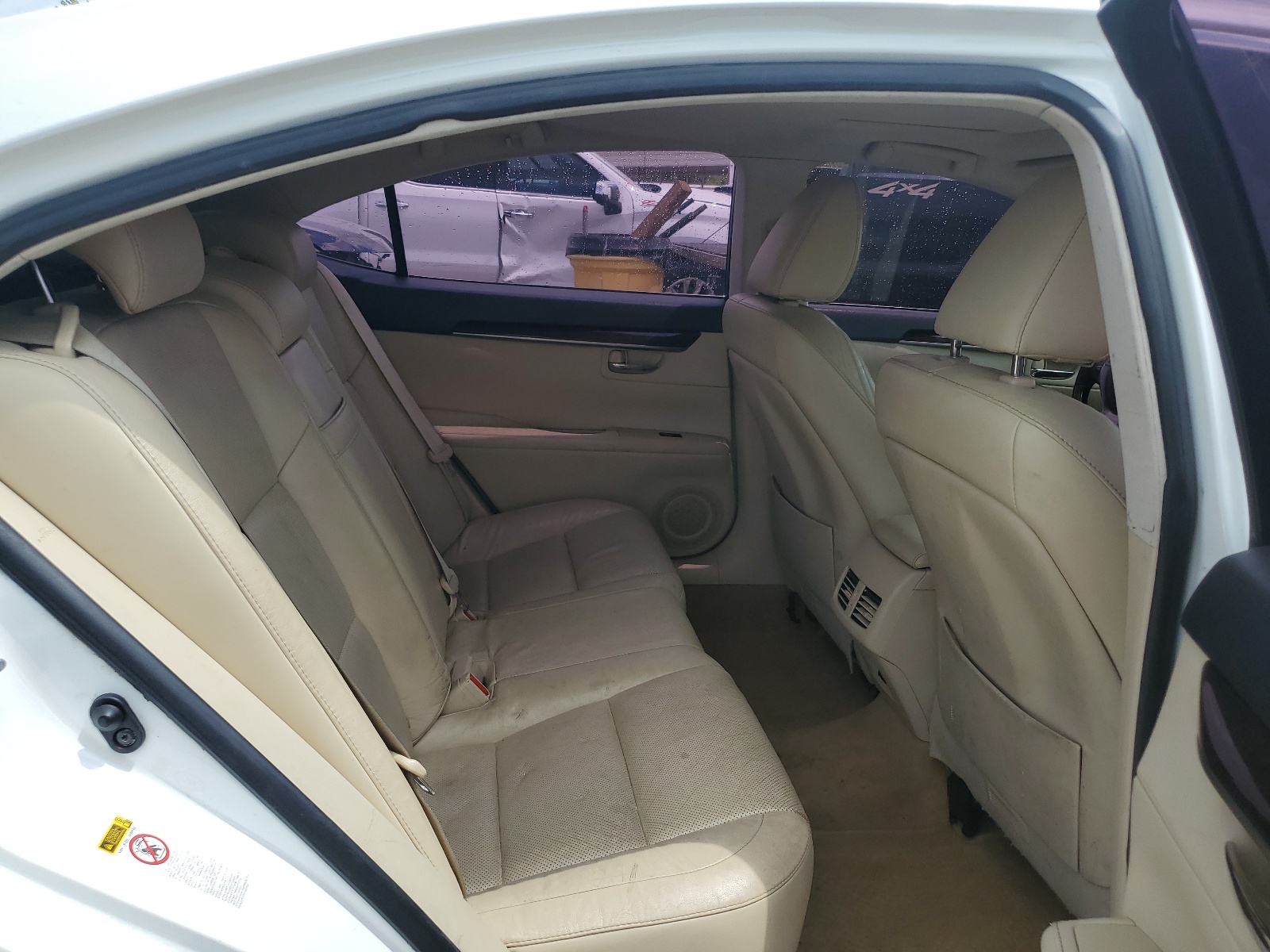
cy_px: 476
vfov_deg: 53.1
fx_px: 954
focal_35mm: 26
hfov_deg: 67.3
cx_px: 635
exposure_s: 1/2000
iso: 50
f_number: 1.5
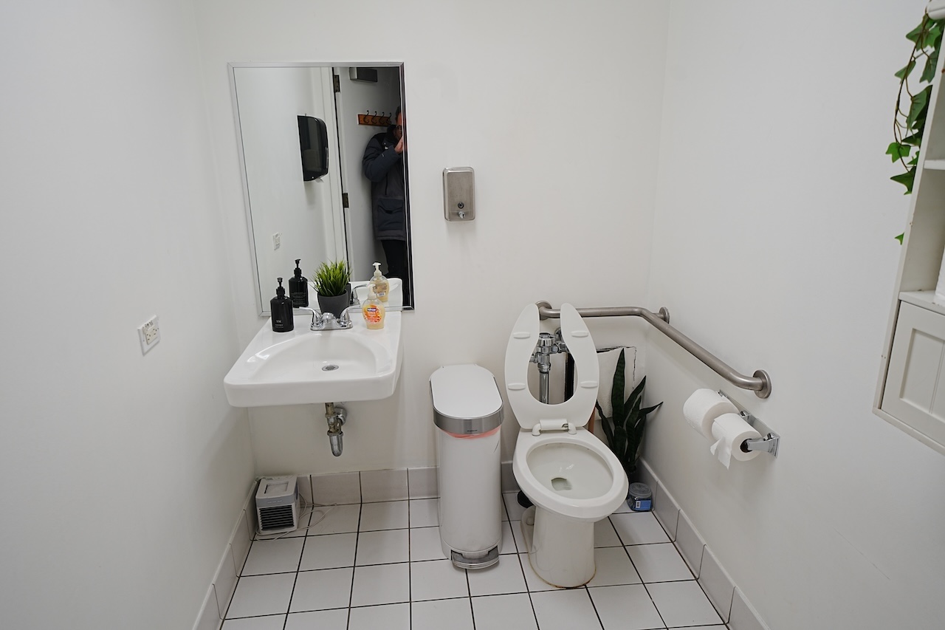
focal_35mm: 24
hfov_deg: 73.8
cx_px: 472
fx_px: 630
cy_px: 315
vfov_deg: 53.1
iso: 125
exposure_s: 1/30
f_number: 4
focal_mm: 24
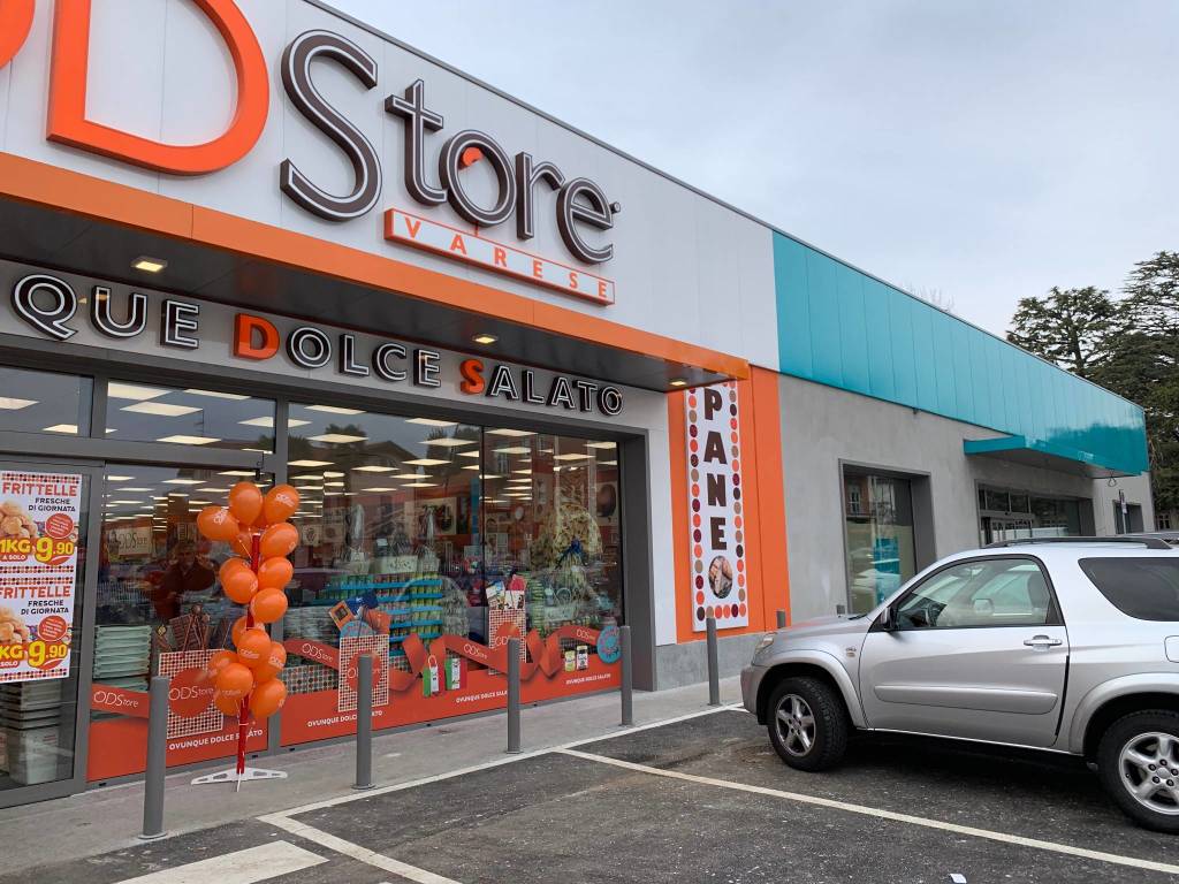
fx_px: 886
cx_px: 590
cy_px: 442
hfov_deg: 67.3
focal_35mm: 26
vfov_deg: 53.1
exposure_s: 1/871
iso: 25
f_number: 1.8
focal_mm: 4.25
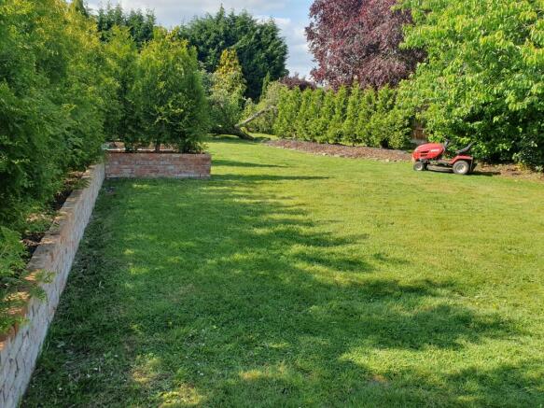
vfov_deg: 53.0
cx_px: 272
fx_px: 409
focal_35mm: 26
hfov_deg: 67.3
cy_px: 204
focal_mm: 4.32
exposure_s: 1/552
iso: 50
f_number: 2.4
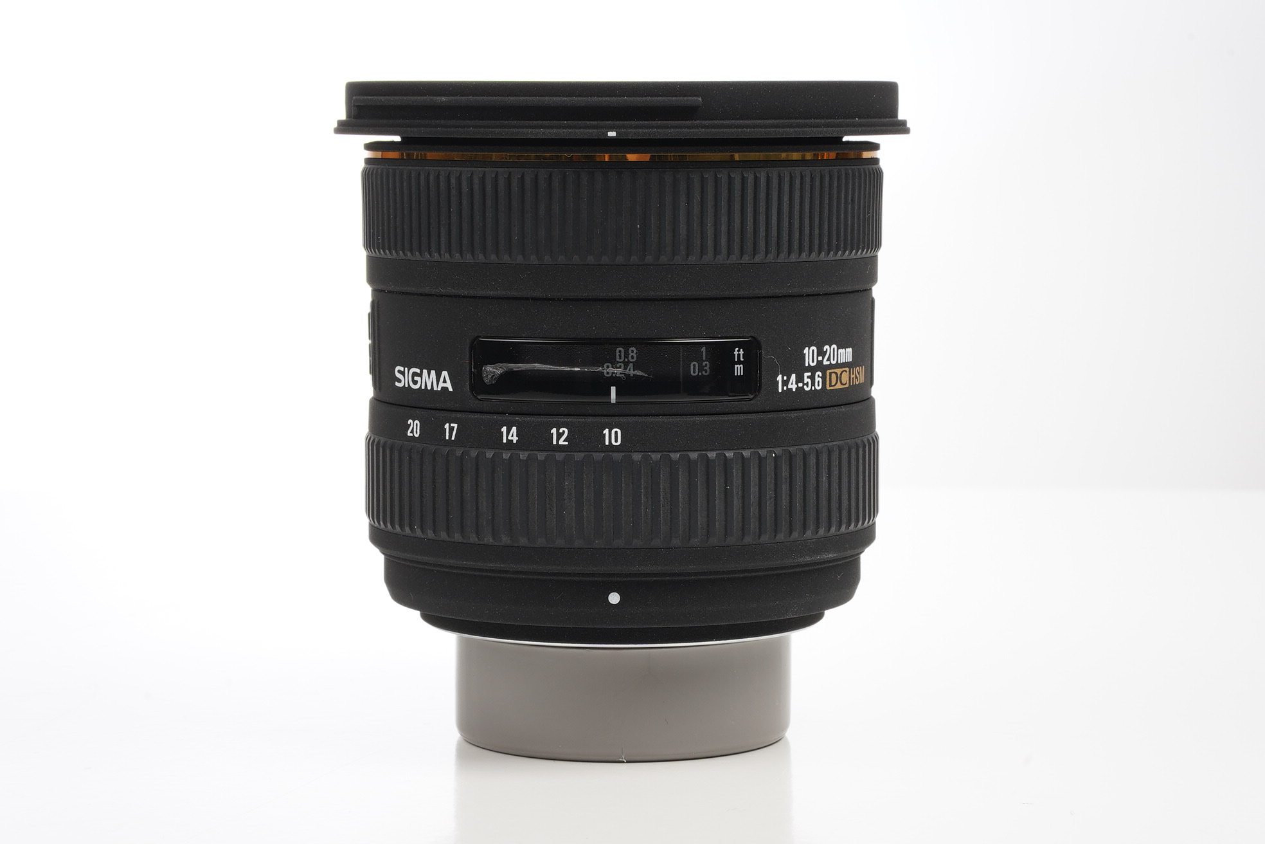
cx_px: 632
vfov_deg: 16.3
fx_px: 2951
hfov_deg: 24.2
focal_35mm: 84
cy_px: 422
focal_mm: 56
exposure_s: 1/200
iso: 200
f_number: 16
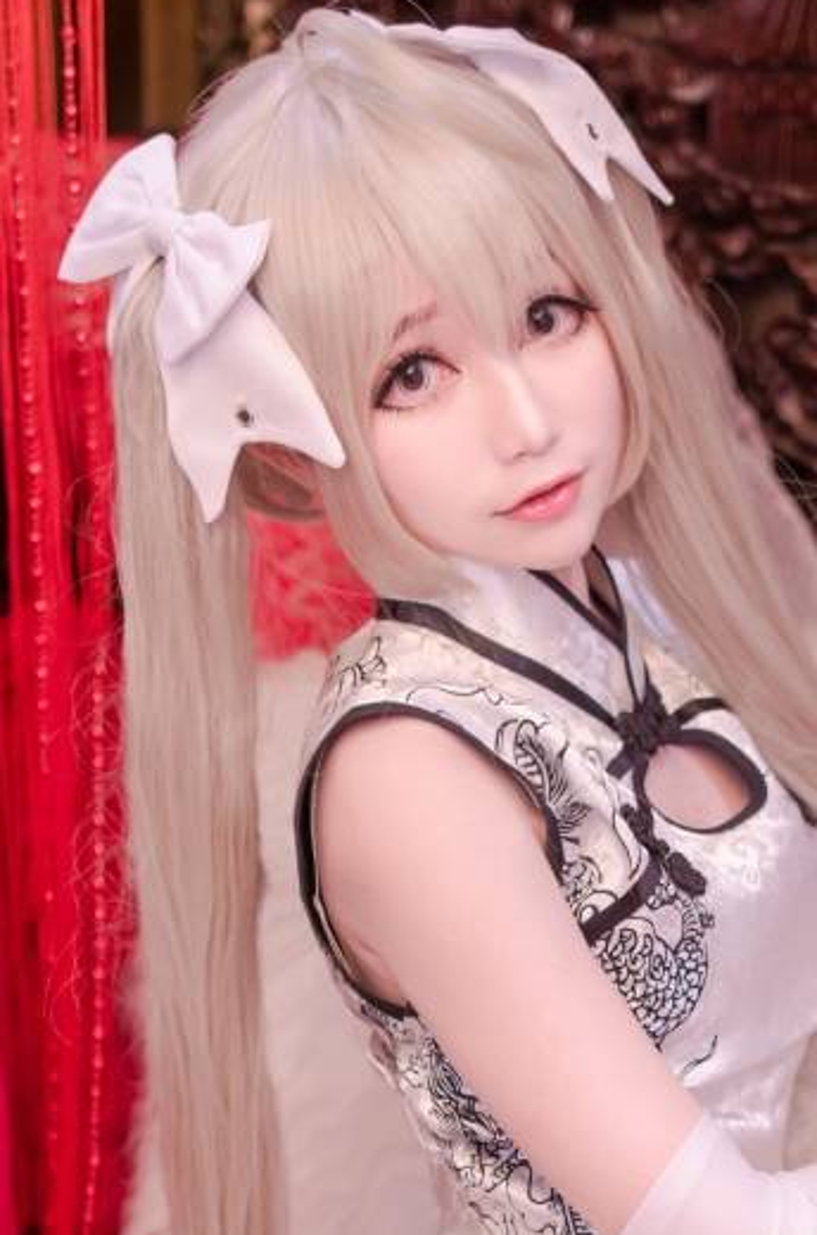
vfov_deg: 23.7
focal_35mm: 83
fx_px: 2840
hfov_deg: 16.3
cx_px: 544
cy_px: 1168
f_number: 1.4
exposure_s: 1/100
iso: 400
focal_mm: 24
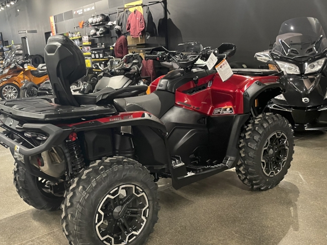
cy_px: 135
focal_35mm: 36
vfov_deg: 39.6
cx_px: 128
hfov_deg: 51.0
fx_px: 340
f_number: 1.6
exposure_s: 1/60
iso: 400
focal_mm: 4.2
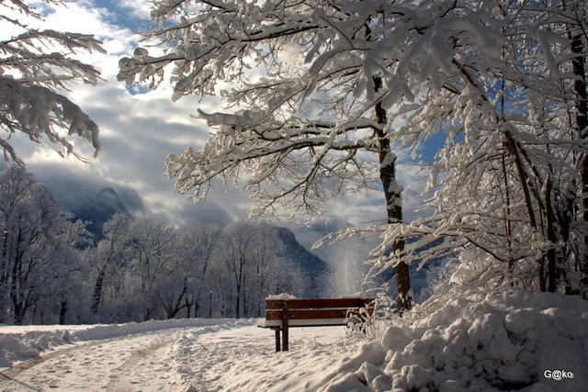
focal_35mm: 36
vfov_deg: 36.9
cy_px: 196
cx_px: 294
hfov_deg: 53.1
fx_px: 588
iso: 400
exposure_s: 1/500
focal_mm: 24
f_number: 11
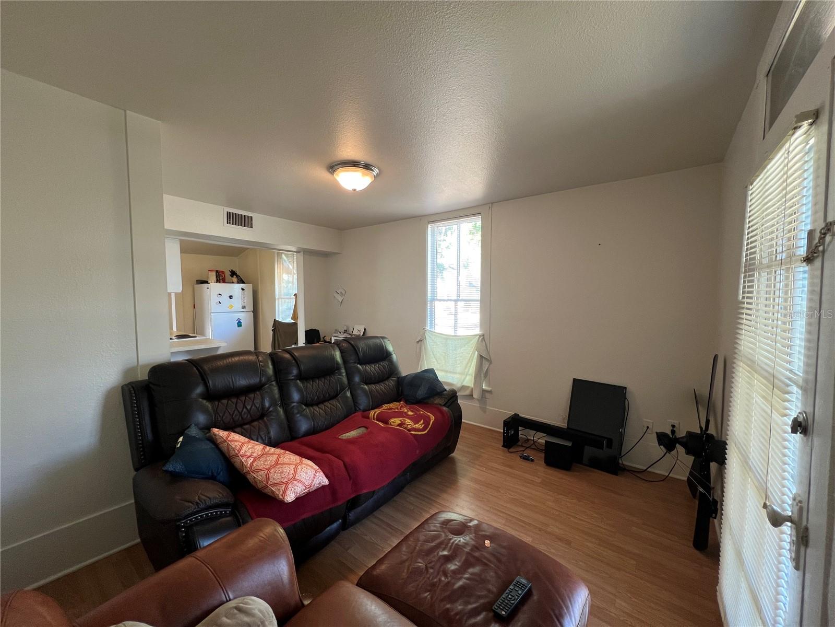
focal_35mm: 13
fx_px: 314
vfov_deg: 89.9
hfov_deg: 106.2
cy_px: 314
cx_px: 418
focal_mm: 1.57
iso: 125
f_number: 1.8
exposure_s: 1/60
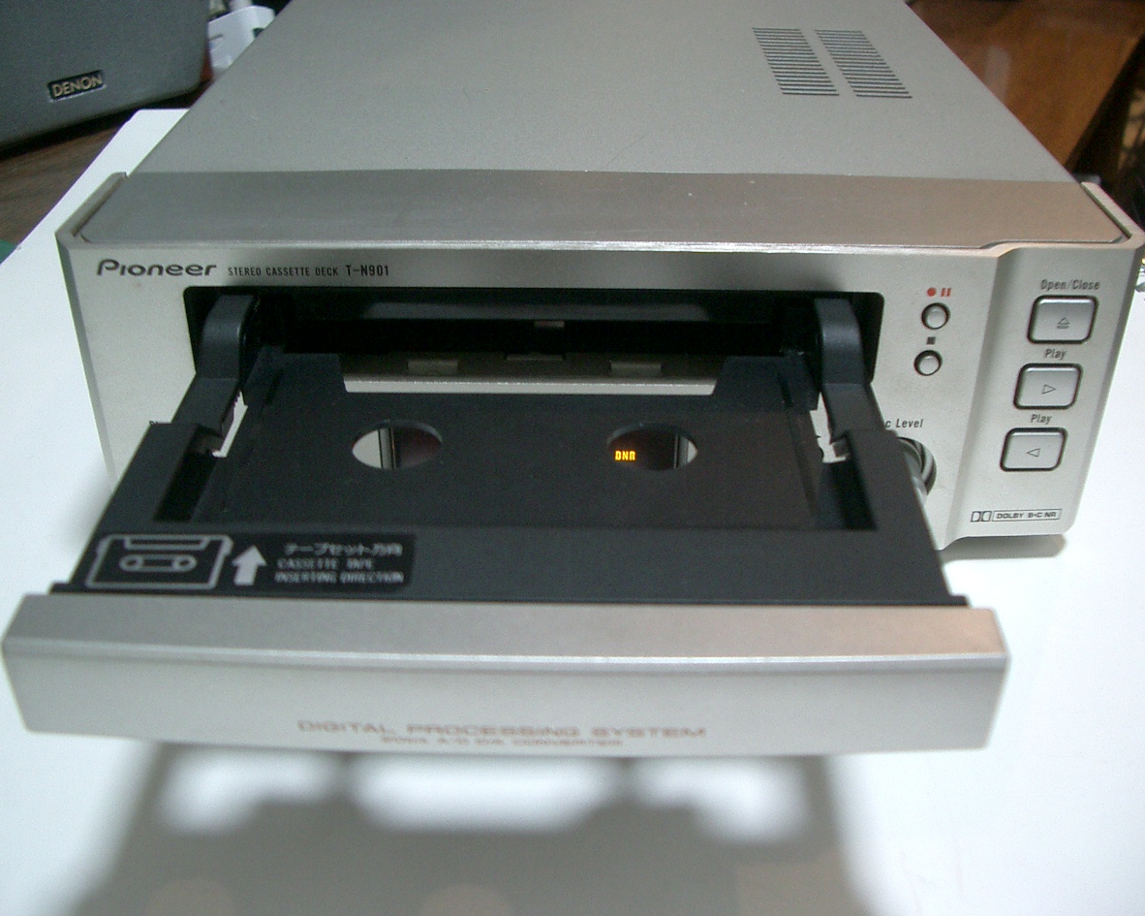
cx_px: 547
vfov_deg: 40.1
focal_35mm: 37
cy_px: 456
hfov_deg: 49.1
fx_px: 1254
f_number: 2.6
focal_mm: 5.8
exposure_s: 1/8
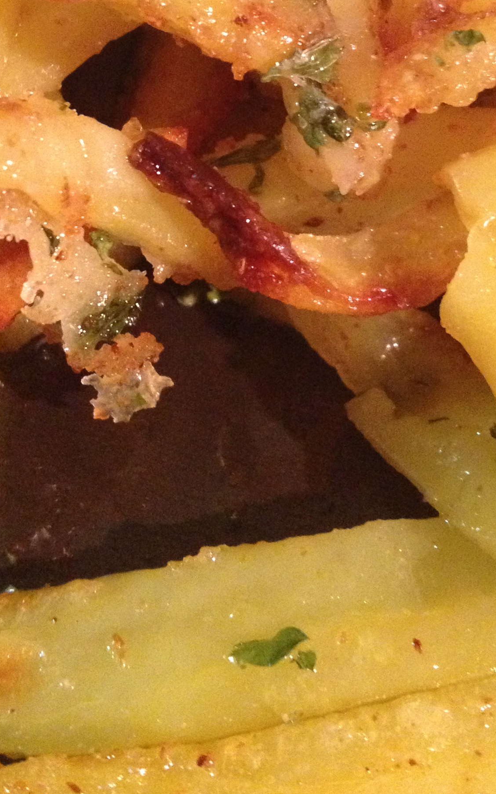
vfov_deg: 29.6
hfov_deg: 19.4
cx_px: 313
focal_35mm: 67
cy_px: 104
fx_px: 1449
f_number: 2.4
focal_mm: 4.28
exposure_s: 1/15
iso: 500
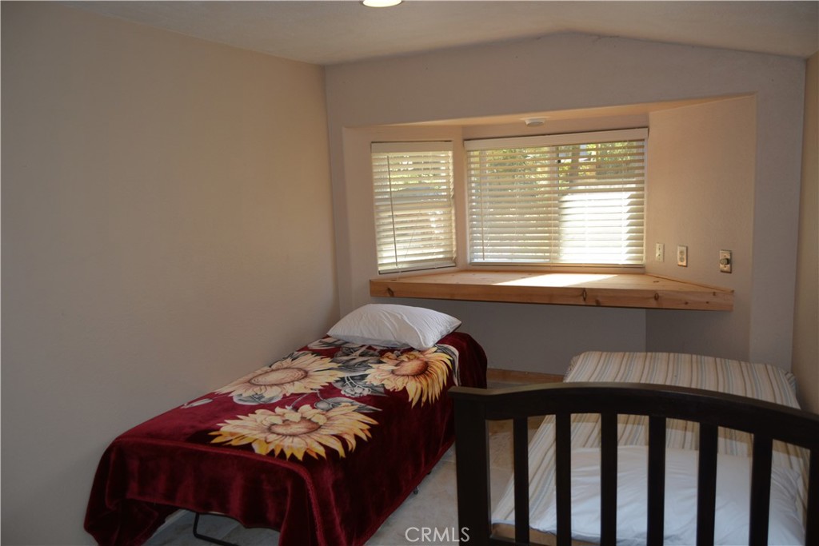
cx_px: 410
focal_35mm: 27
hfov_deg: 67.4
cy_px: 273
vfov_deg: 47.9
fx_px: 614
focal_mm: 18
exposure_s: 1/125
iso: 280
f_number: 3.5
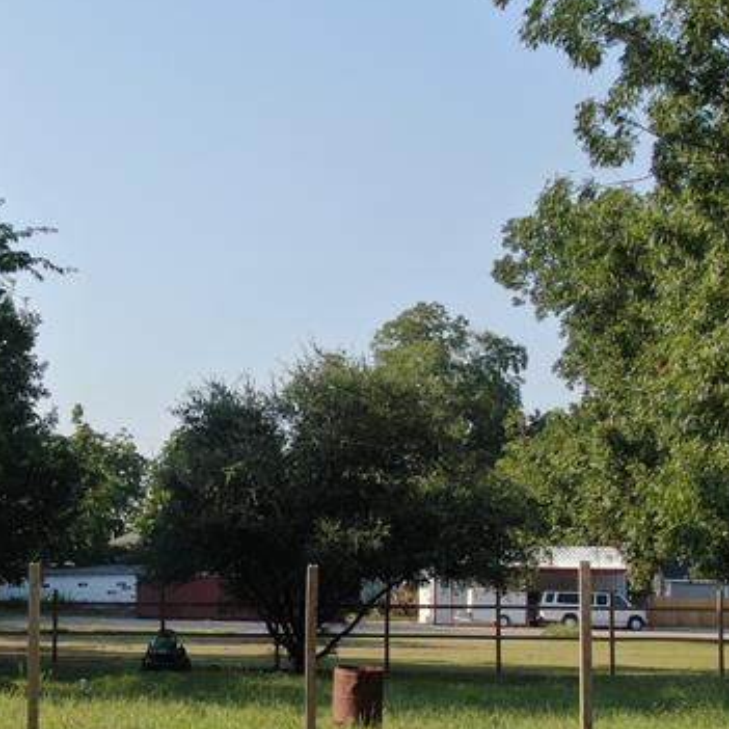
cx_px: 125
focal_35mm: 85
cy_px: 451
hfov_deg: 20.1
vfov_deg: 20.4
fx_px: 2025
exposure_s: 1/640
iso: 100
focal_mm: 5.57
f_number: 3.2
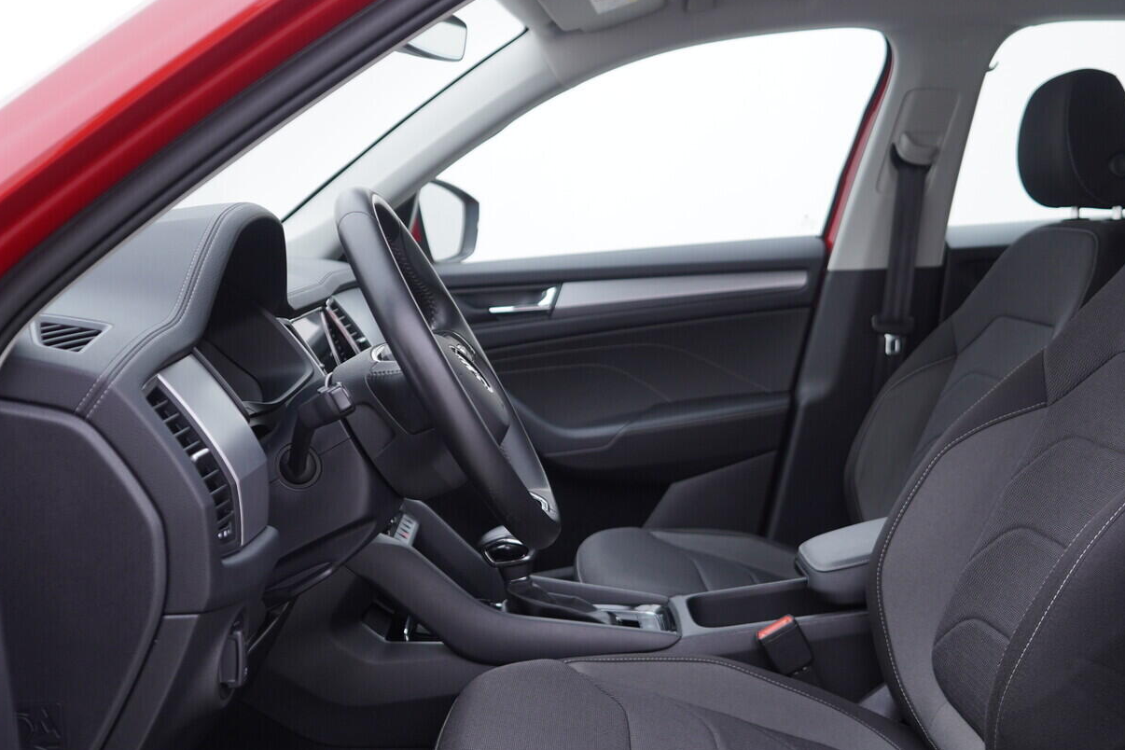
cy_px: 397
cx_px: 616
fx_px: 1344
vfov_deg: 31.2
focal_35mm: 43
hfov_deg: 45.4
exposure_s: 1/40
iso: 125
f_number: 3.2
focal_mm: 24
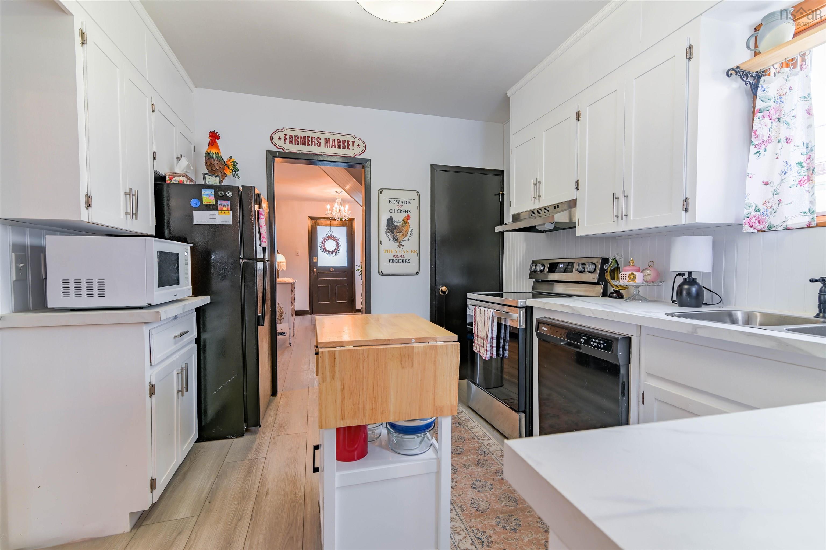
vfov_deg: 73.7
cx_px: 413
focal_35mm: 16
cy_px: 275
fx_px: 367
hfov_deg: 96.8
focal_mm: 16
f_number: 8
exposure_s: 1/25
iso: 100
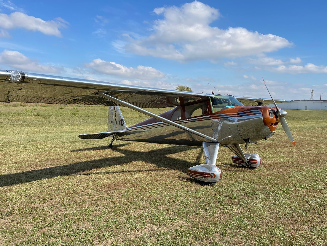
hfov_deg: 67.3
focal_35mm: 26
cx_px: 164
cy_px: 123
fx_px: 246
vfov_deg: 53.1
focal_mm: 5.1
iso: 32
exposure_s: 1/3922
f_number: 1.6
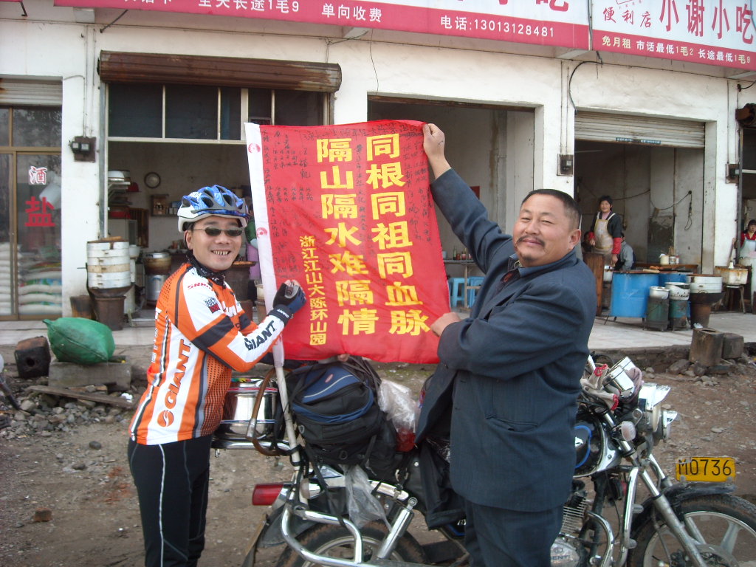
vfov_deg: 40.7
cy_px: 284
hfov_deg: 52.6
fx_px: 764
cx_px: 378
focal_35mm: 35
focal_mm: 5.7
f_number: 2.8
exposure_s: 1/141
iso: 64
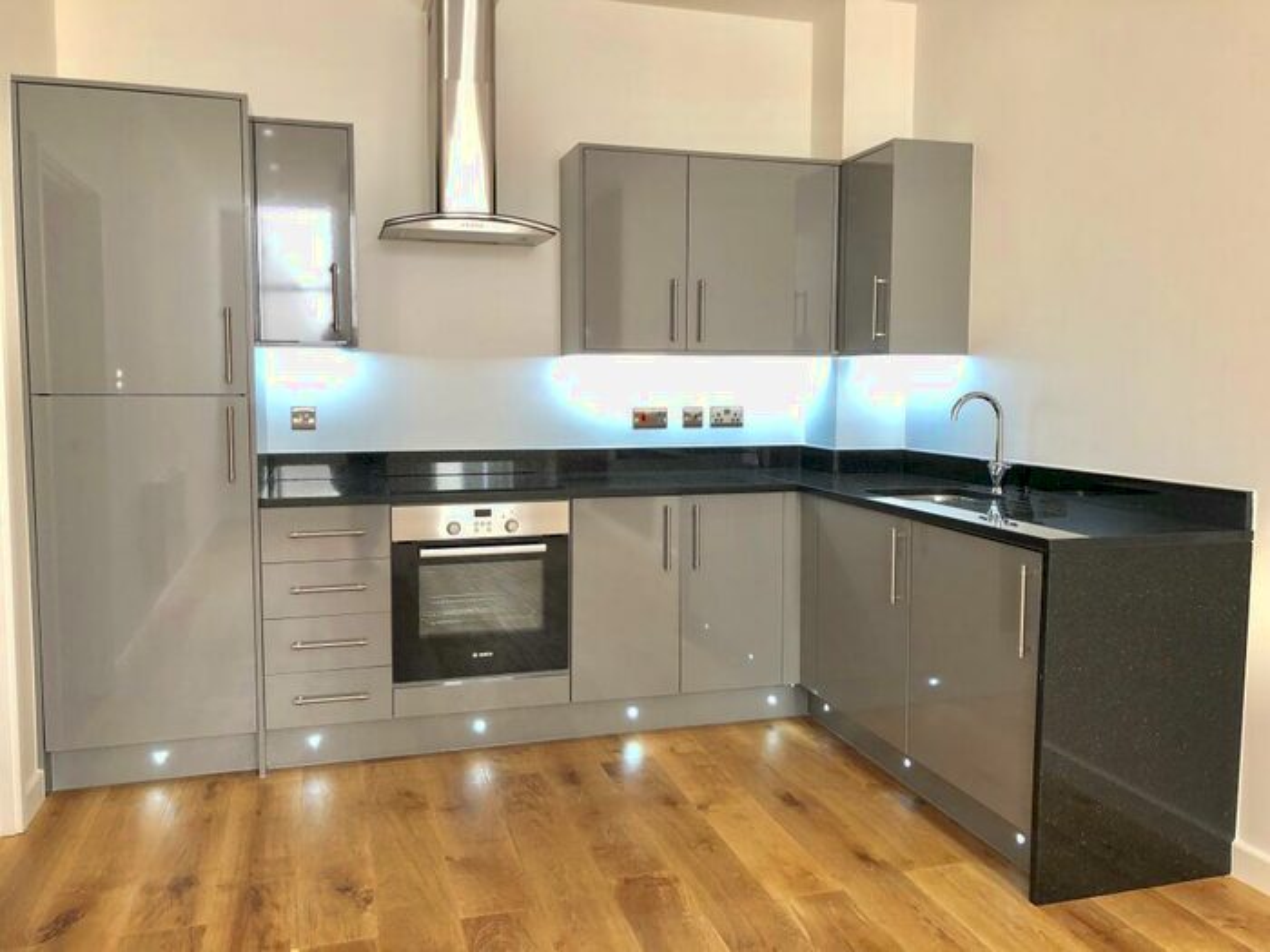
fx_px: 1027
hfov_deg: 63.4
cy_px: 476
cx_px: 635
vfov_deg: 49.7
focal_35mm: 28
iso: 20
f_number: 1.8
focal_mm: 4
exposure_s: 1/33
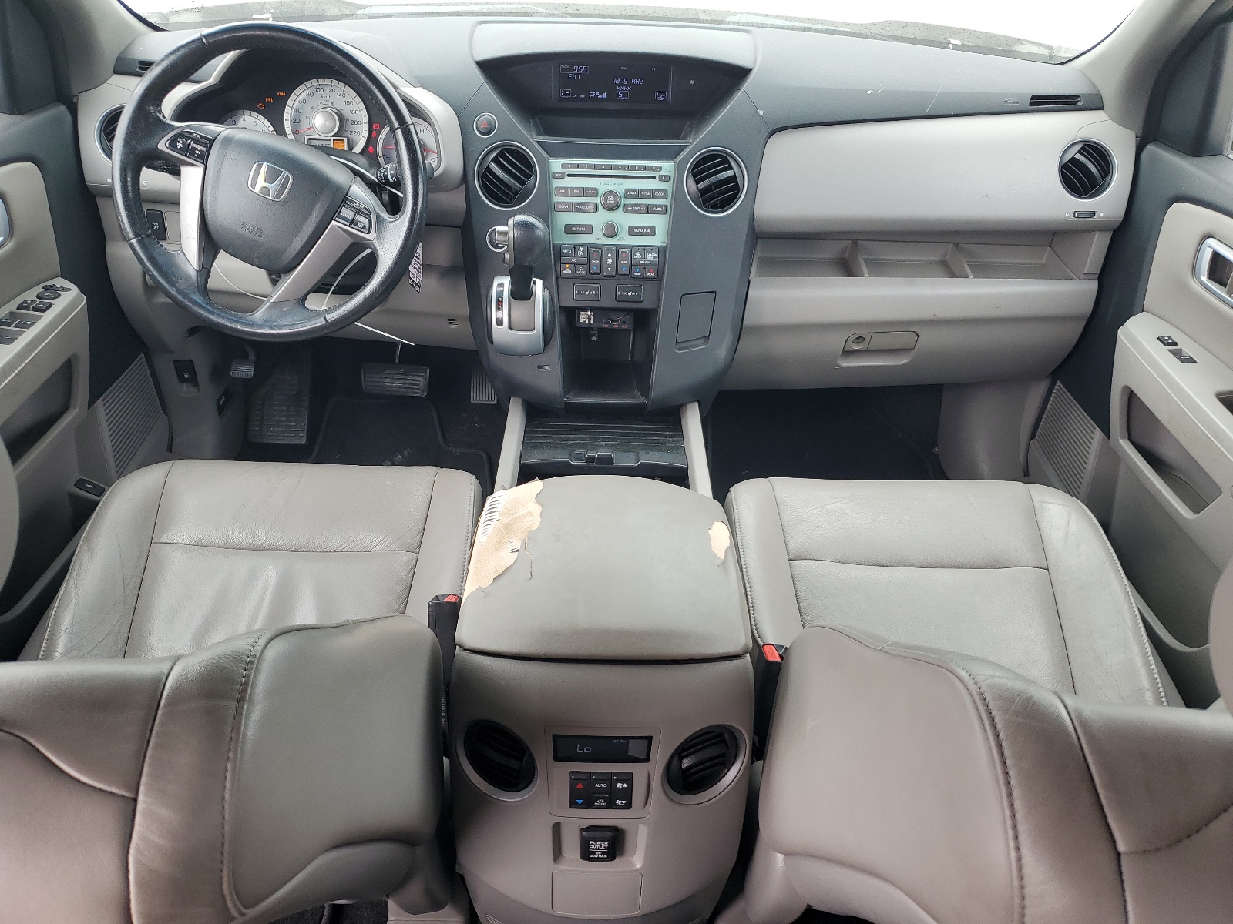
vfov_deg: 53.1
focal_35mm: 26
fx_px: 926
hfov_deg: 67.3
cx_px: 616
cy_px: 462
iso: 50
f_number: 1.5
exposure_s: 1/154
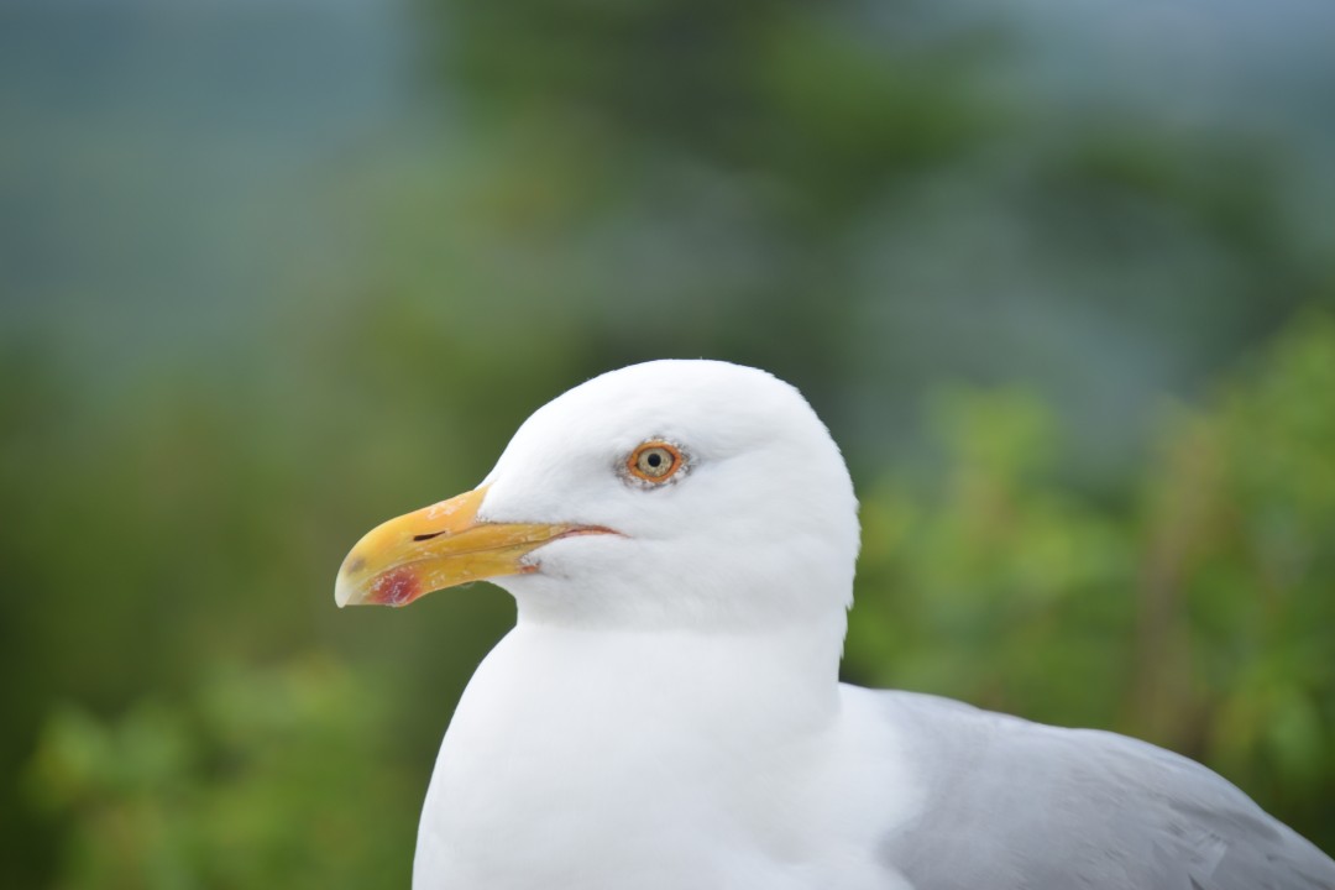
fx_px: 11124
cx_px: 668
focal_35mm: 300
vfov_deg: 4.6
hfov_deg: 6.9
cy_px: 445
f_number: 5.6
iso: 100
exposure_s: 1/250
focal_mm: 200
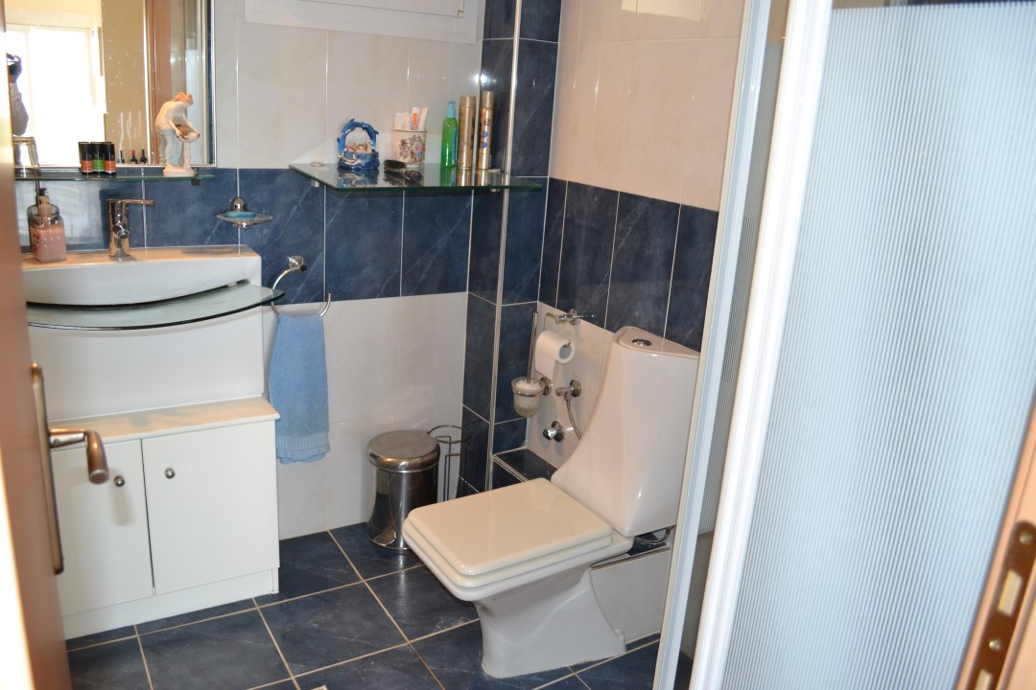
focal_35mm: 27
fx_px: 777
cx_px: 518
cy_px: 345
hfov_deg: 67.4
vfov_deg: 47.9
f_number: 3.5
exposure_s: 1/60
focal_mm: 18
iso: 1000
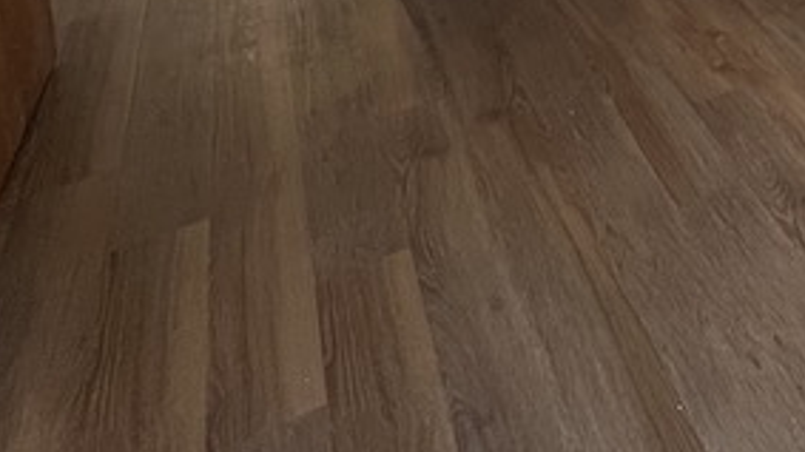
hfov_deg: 34.5
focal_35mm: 40
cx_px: 1061
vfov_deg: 21.9
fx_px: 854
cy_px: -304
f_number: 1.8
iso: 200
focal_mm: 1.57
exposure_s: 1/60
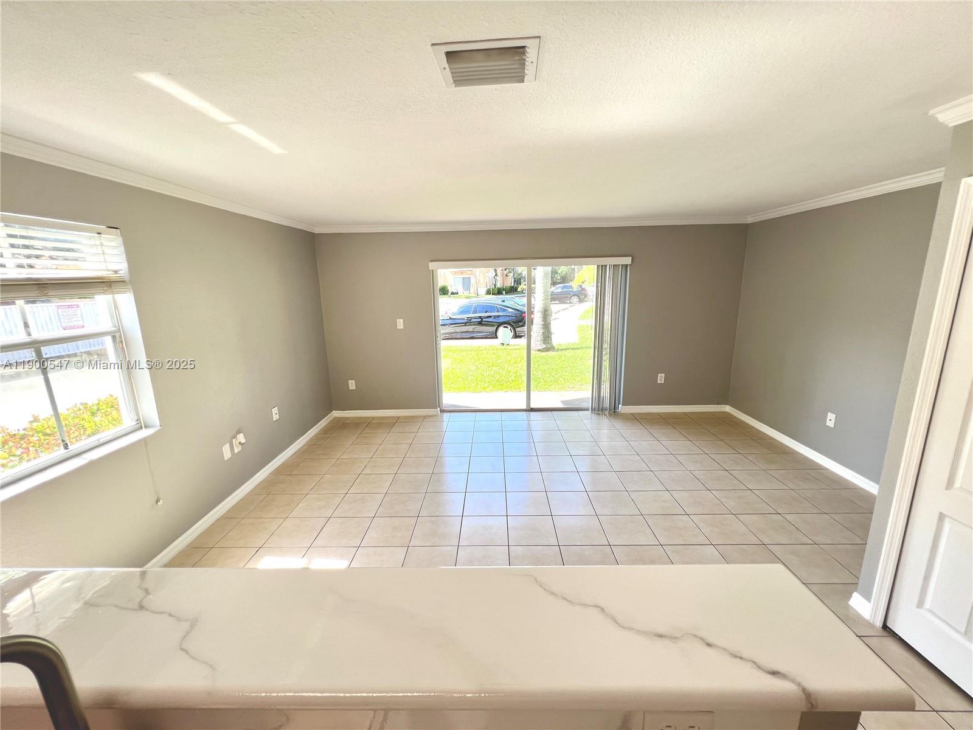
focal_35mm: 13
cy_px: 365
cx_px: 486
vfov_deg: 89.9
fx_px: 365
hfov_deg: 106.2
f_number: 1.8
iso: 50
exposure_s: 1/120
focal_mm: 1.57
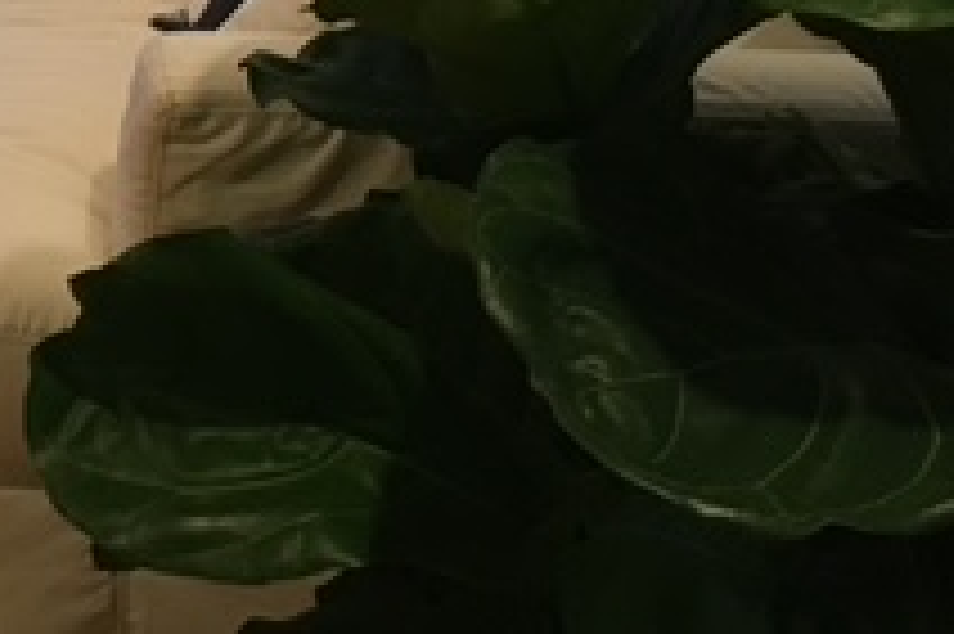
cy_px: -252
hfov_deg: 21.0
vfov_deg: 14.2
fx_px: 2410
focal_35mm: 91
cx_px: -171
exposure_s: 1/15
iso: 200
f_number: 2.2
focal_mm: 4.15
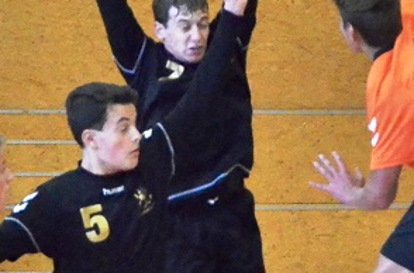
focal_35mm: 564
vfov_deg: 2.4
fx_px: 6465
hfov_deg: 3.7
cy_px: 152
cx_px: 268
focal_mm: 92
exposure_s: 1/640
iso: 6400
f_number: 5.6
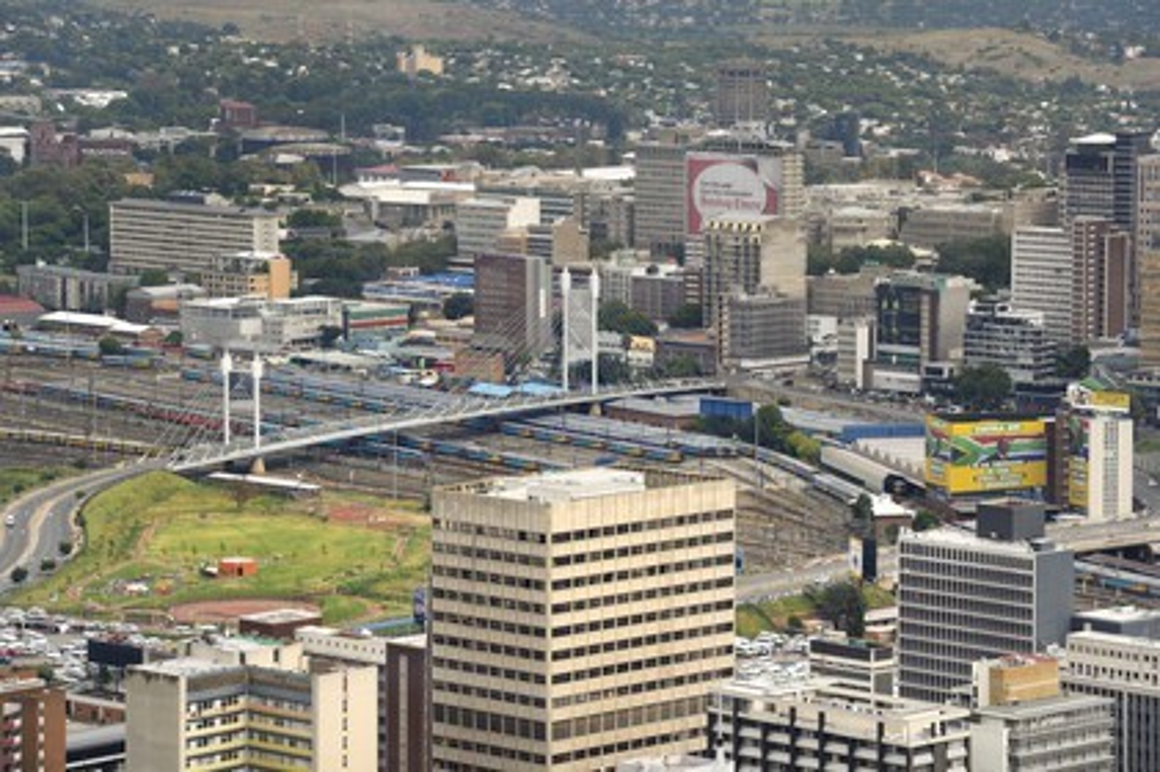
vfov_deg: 9.8
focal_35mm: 140
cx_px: 580
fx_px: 4507
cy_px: 386
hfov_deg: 14.7
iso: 200
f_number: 9
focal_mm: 140
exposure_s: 1/400
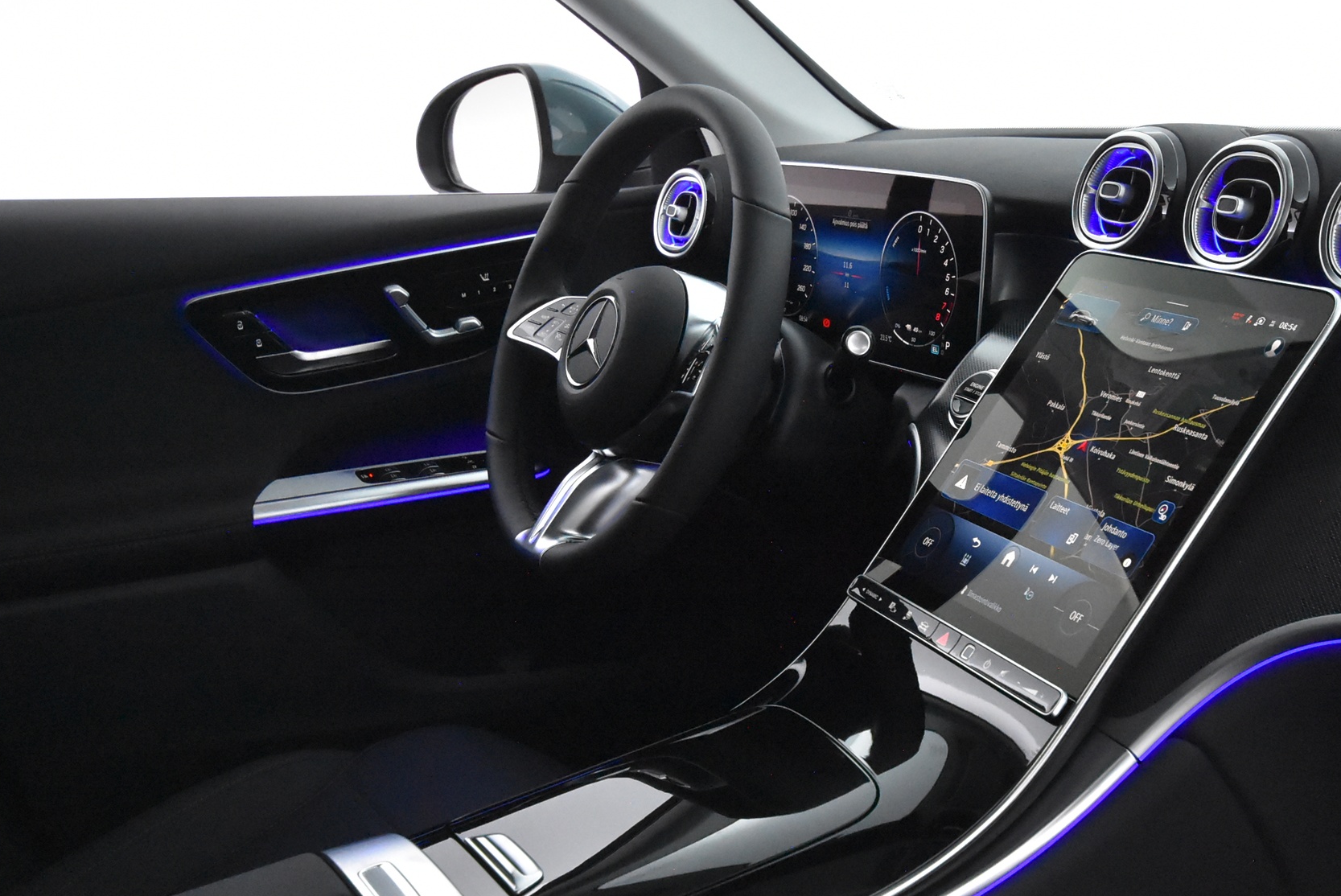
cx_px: 878
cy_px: 604
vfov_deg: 29.7
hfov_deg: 43.1
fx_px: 1677
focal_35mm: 45
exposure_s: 1/60
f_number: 5.6
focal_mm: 20
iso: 7200
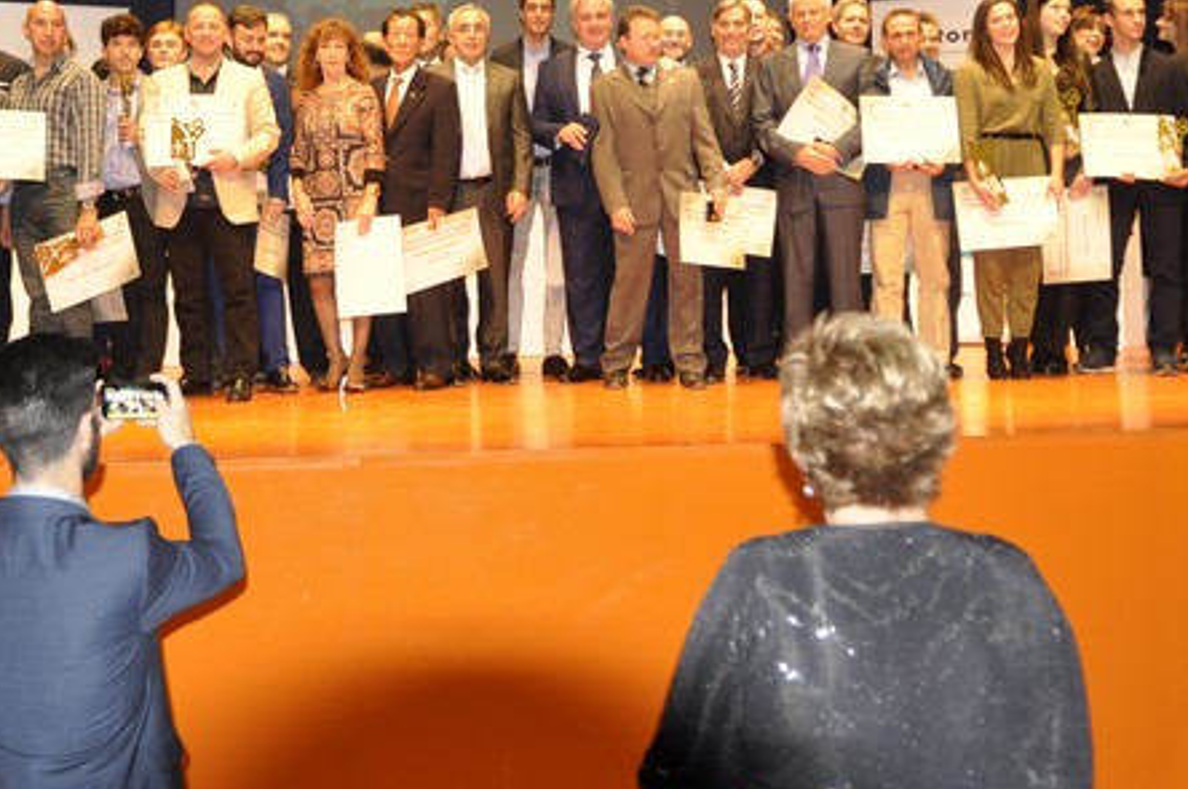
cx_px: 514
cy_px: 154
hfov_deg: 42.8
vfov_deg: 28.6
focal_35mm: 46
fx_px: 1513
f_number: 3.2
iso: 320
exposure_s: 1/60
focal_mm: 17
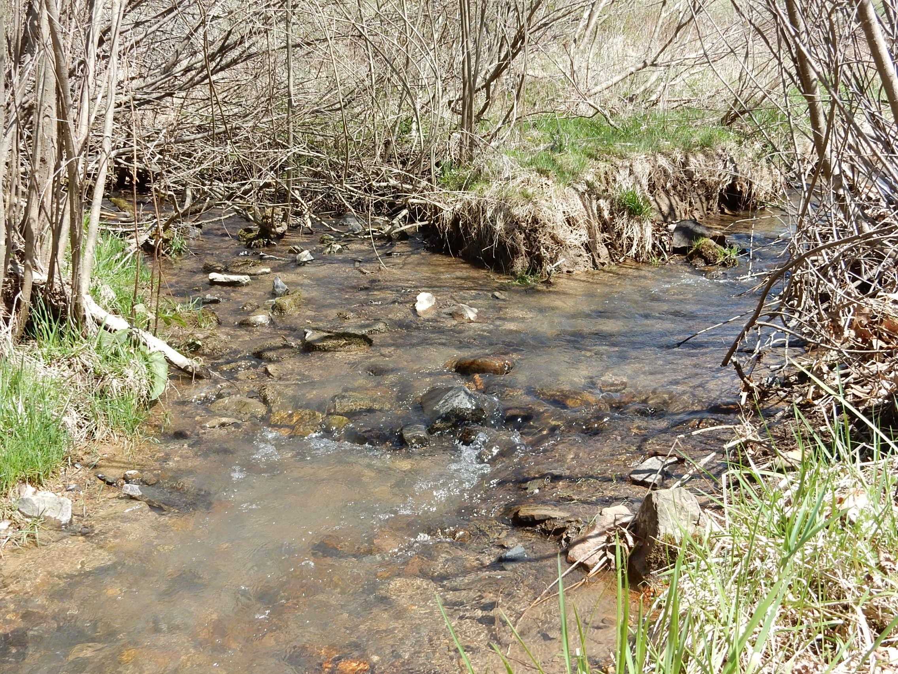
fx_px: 1115
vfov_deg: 33.6
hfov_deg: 43.9
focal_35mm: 43
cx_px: 449
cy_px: 337
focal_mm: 7.6
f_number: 4.2
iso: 125
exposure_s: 1/250
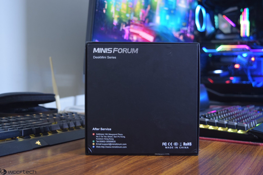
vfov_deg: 28.9
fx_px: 340
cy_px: 88
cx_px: 132
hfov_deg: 42.3
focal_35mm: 46
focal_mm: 31
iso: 400
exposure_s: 1/5
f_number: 4.2
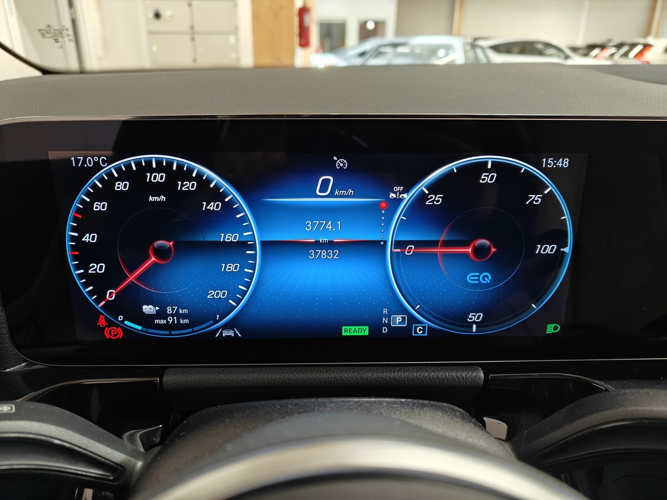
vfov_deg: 56.8
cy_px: 250
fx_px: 462
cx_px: 334
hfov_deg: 71.6
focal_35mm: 24
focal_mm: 5.59
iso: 160
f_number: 1.8
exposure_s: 1/50
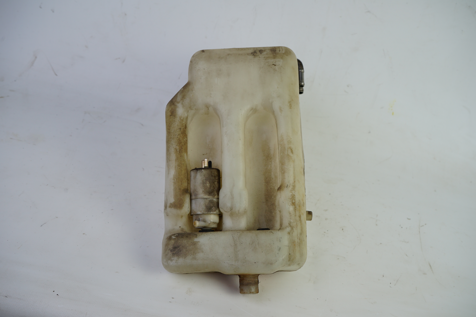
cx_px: 238
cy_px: 158
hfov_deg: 48.5
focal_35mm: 40
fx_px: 529
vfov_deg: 33.4
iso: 200
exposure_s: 1/160
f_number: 8
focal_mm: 40
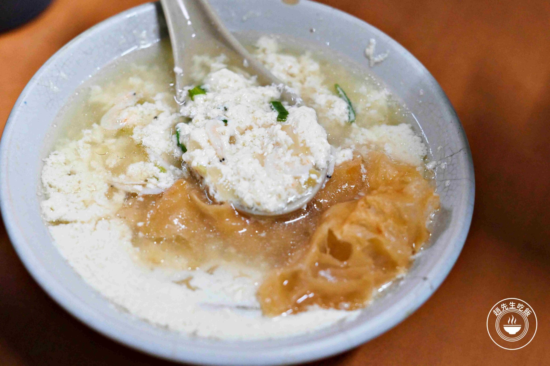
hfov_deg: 27.0
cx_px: 275
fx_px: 1146
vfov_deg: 18.2
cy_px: 183
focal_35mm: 75
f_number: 3.2
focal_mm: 50
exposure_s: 1/200
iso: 2800
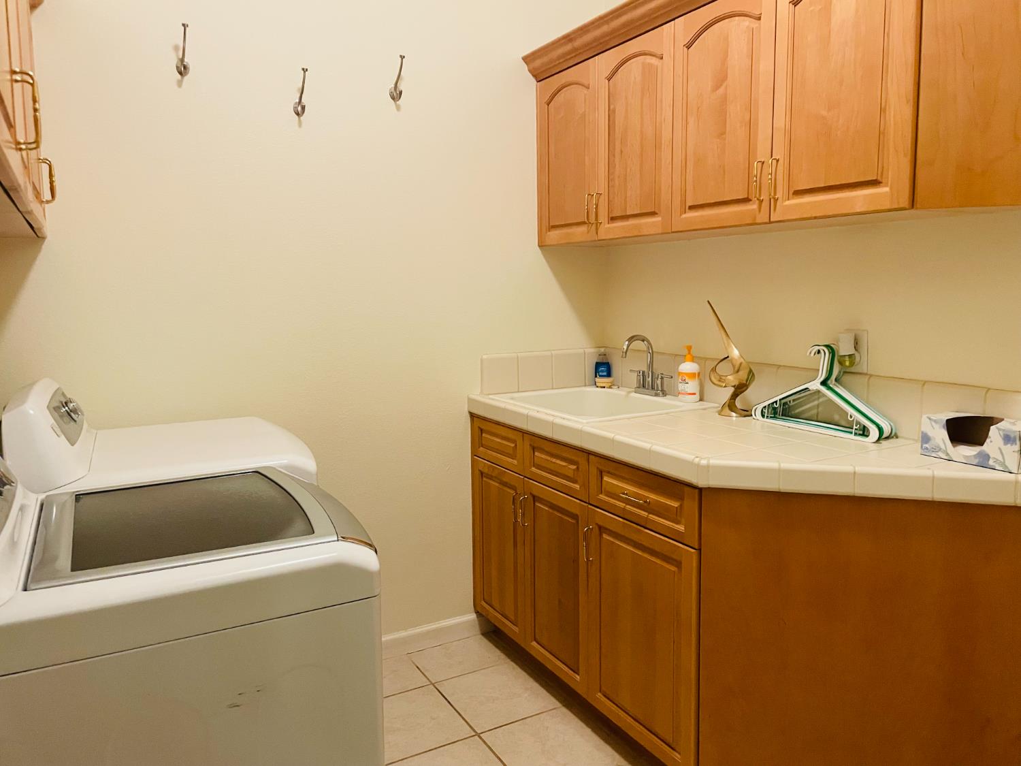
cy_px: 383
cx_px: 510
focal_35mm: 26
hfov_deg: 67.3
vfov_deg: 53.1
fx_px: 767
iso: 400
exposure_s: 1/60
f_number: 1.6
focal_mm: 4.2
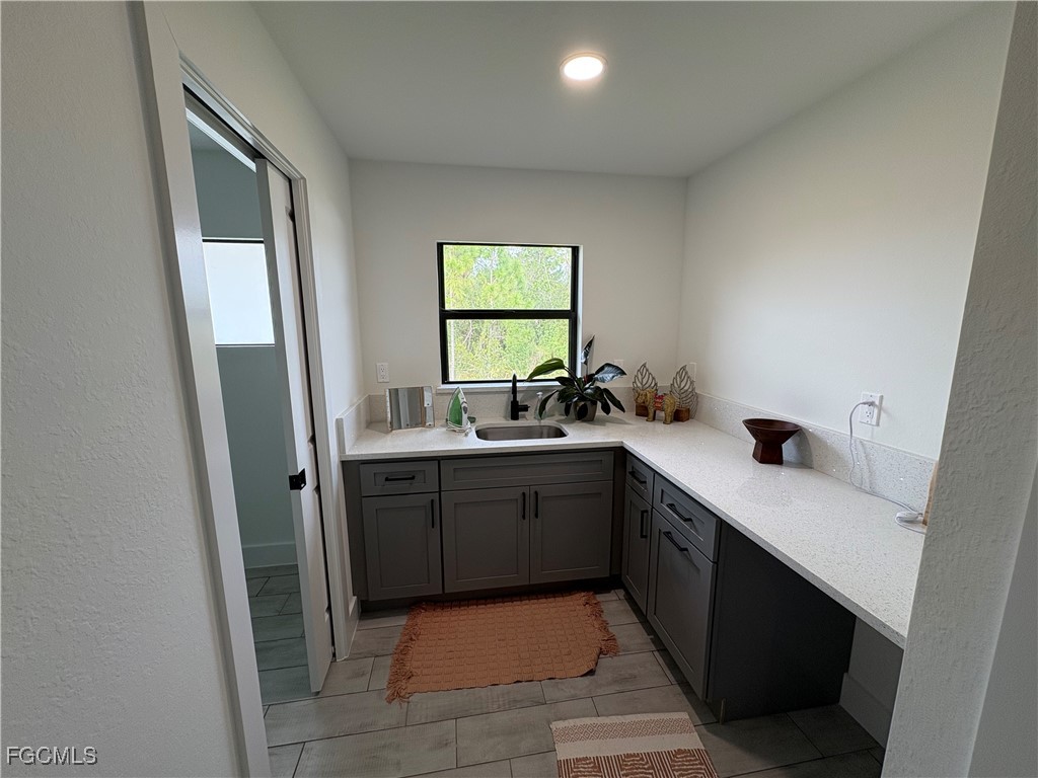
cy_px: 389
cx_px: 519
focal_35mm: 14
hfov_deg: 102.1
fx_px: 420
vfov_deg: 85.7
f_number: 2.2
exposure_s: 1/120
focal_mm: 2.22
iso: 80
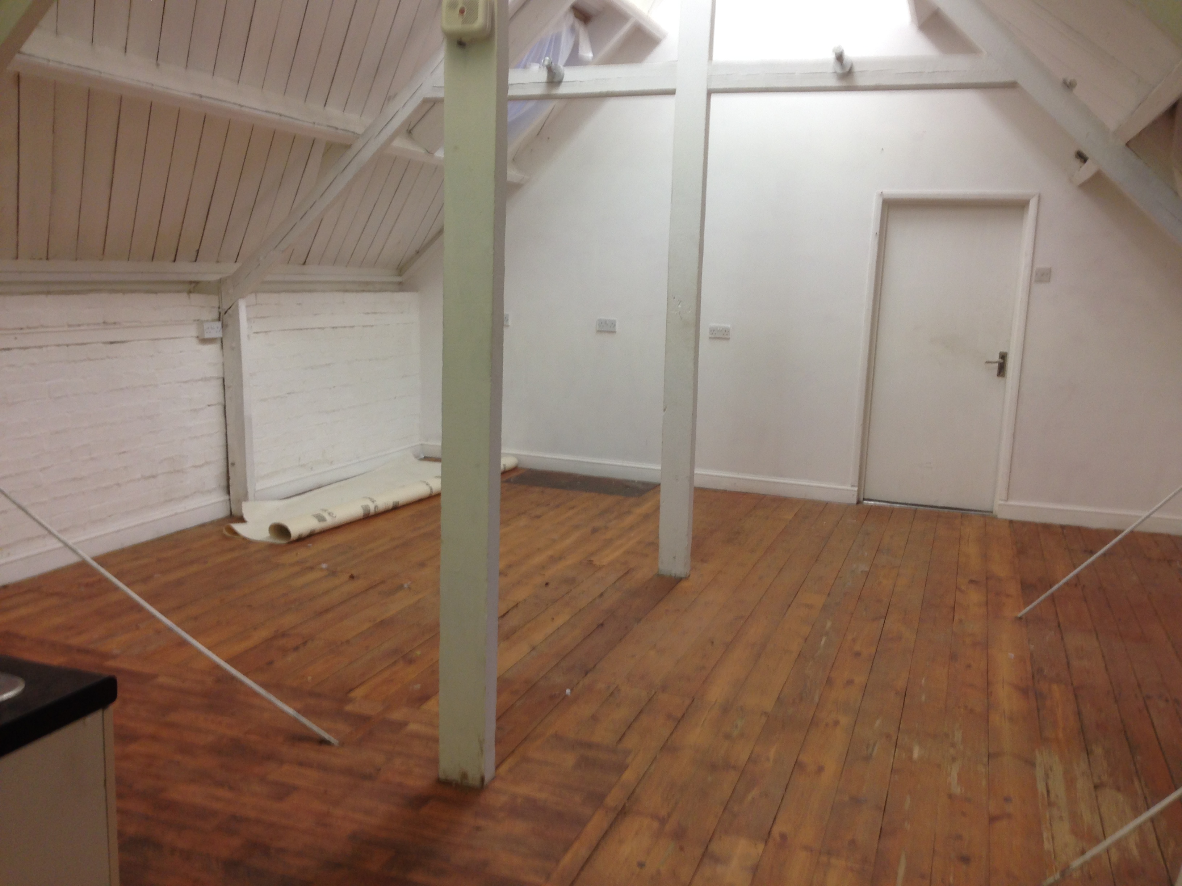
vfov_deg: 42.9
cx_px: 591
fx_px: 1127
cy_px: 443
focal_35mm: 33
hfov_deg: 55.4
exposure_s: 1/24
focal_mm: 4.12
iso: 50
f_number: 2.4
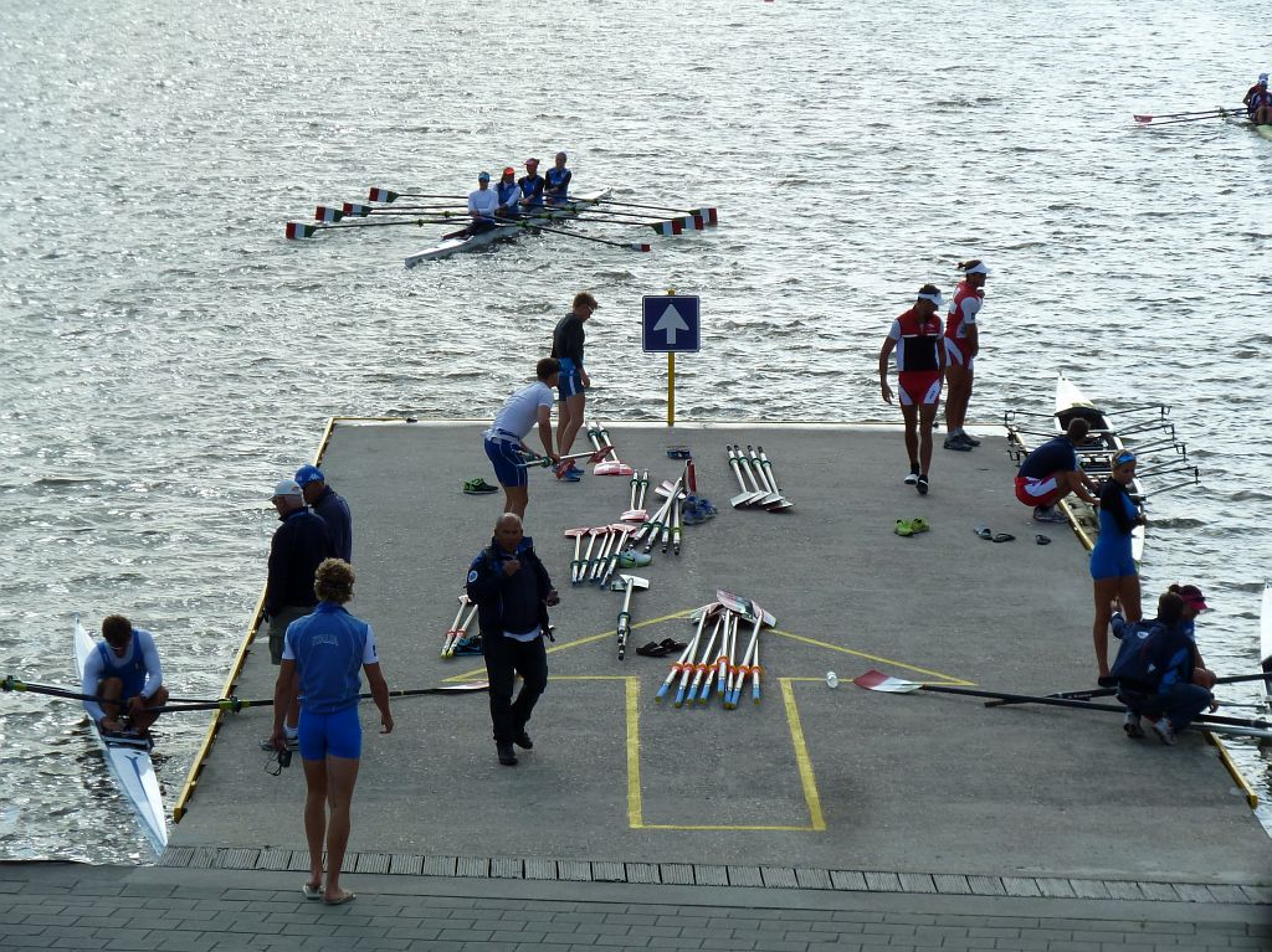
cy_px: 476
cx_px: 636
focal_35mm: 128
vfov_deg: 11.6
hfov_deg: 15.4
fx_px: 4701
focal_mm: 21
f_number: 4.4
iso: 80
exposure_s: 1/320
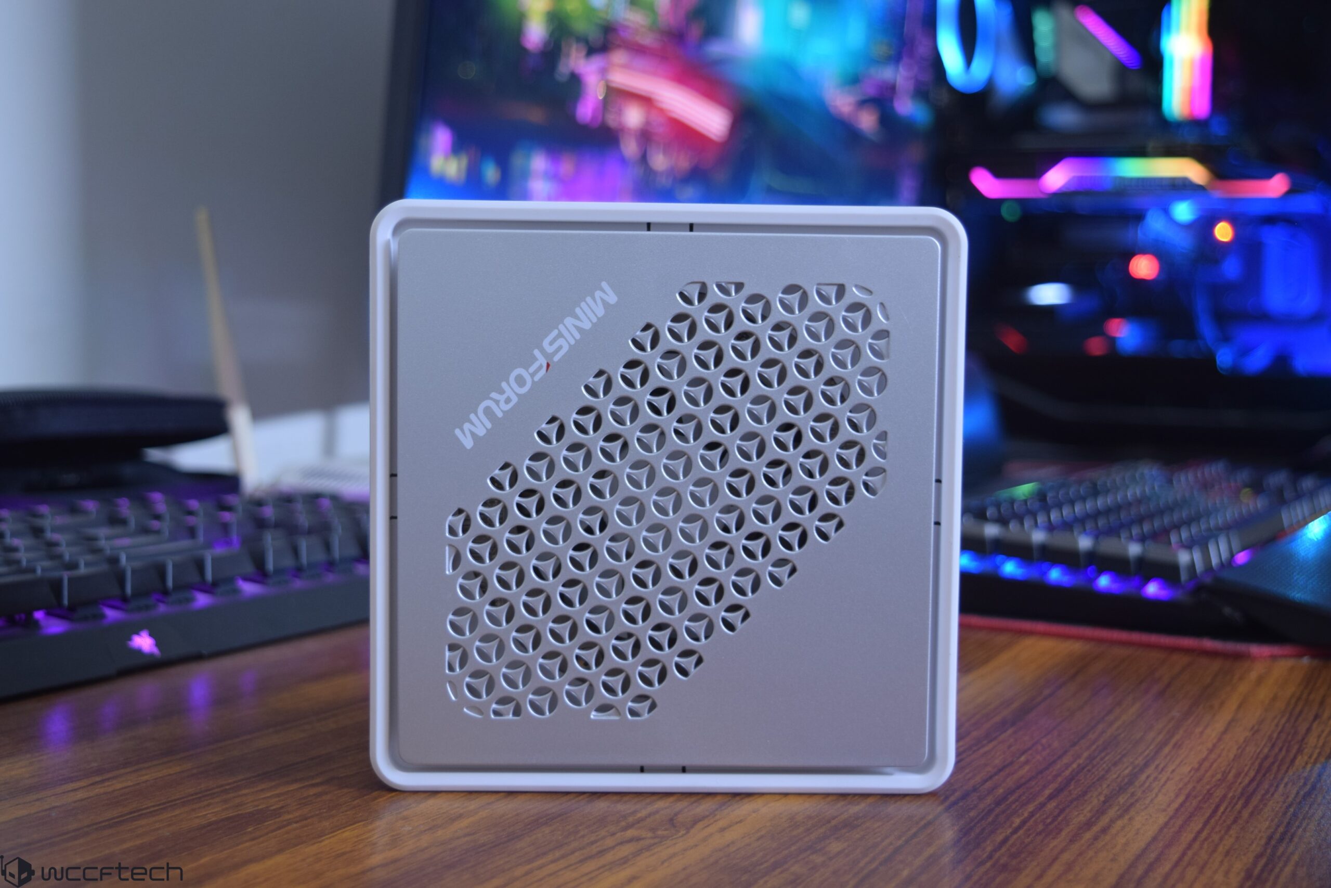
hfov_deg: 42.3
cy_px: 444
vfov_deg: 28.9
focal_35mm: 46
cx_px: 666
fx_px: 1719
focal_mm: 31
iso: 400
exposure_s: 1/8
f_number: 4.2
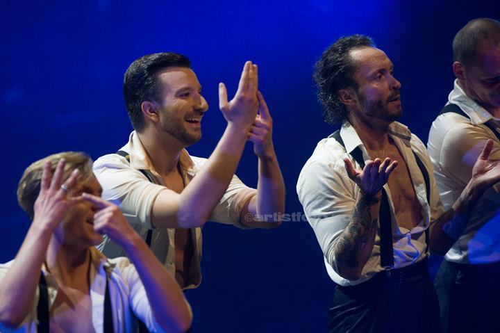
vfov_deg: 4.6
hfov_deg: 6.9
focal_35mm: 300
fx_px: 4164
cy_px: 166
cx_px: 250
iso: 2000
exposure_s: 1/1000
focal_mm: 300
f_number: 2.8
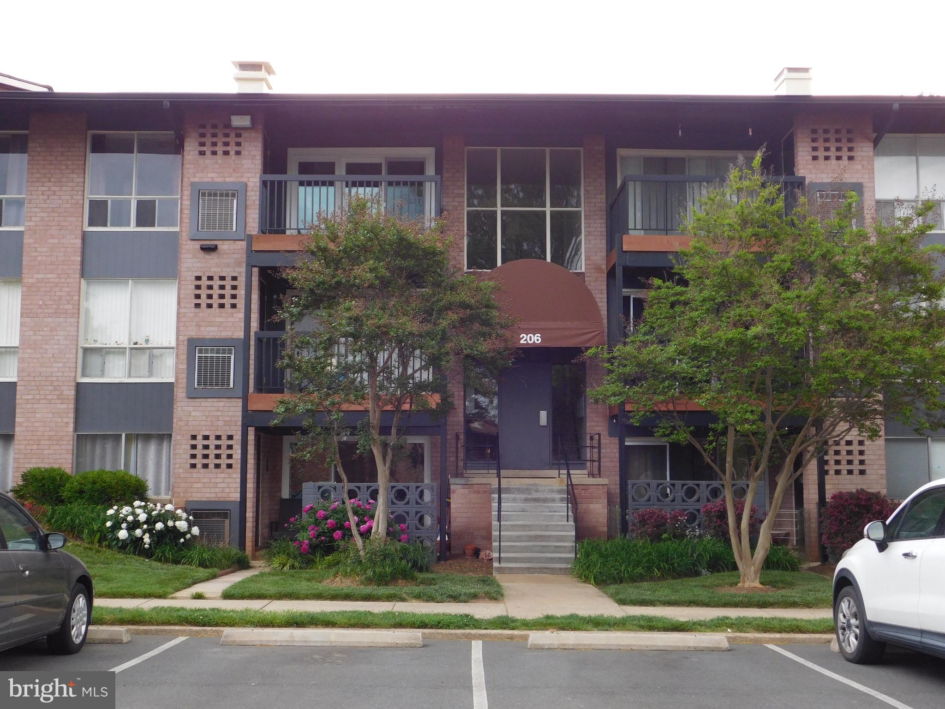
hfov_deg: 46.8
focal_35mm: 40
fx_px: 1092
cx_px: 472
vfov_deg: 36.0
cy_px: 354
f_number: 3.6
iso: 200
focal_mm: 7.1
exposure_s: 1/30
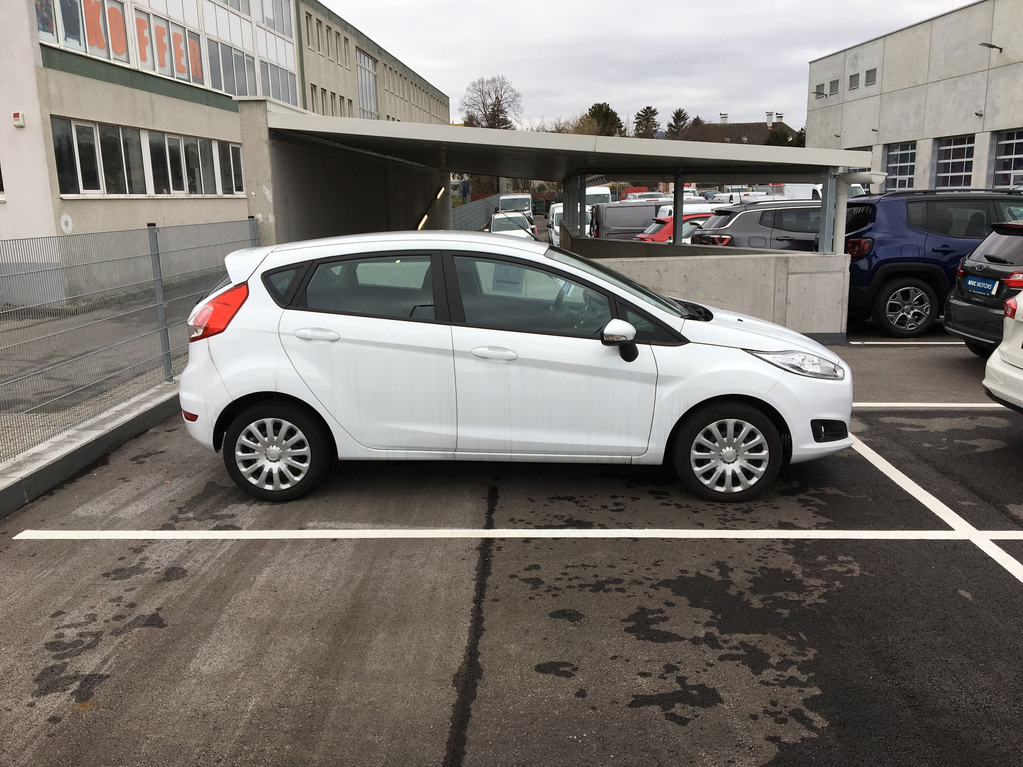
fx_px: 857
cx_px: 512
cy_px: 384
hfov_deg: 61.7
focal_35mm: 29
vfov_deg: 48.2
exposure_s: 1/481
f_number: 2.2
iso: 25
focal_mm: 4.15
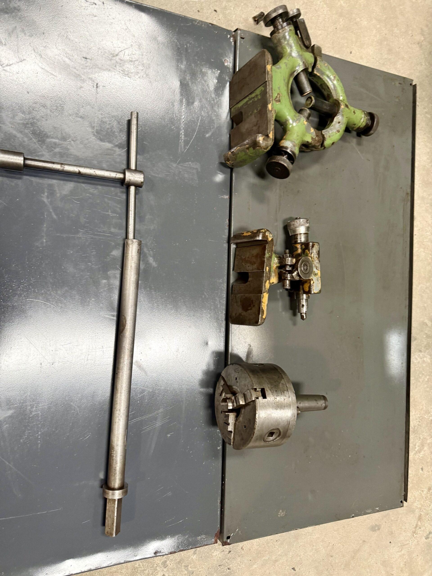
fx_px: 399
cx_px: 216
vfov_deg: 71.6
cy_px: 288
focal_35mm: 24
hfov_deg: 56.8
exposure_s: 1/60
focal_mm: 6.76
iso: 250
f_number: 1.78
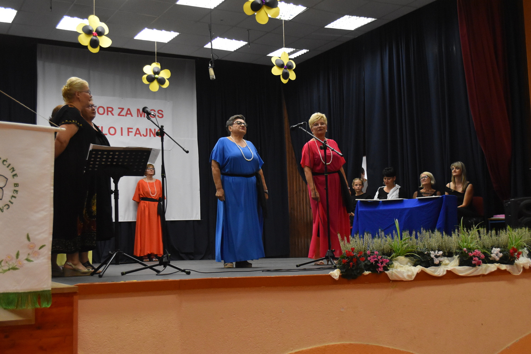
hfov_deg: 43.6
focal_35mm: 45
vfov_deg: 29.9
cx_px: 266
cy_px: 177
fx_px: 664
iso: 3200
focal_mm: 30
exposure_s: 1/250
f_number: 4.5
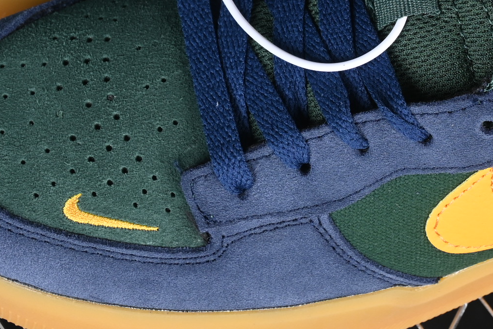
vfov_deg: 6.6
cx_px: 381
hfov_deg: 9.9
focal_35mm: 208
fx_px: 2848
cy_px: -43
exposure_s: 1/60
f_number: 6.3
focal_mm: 50
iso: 160
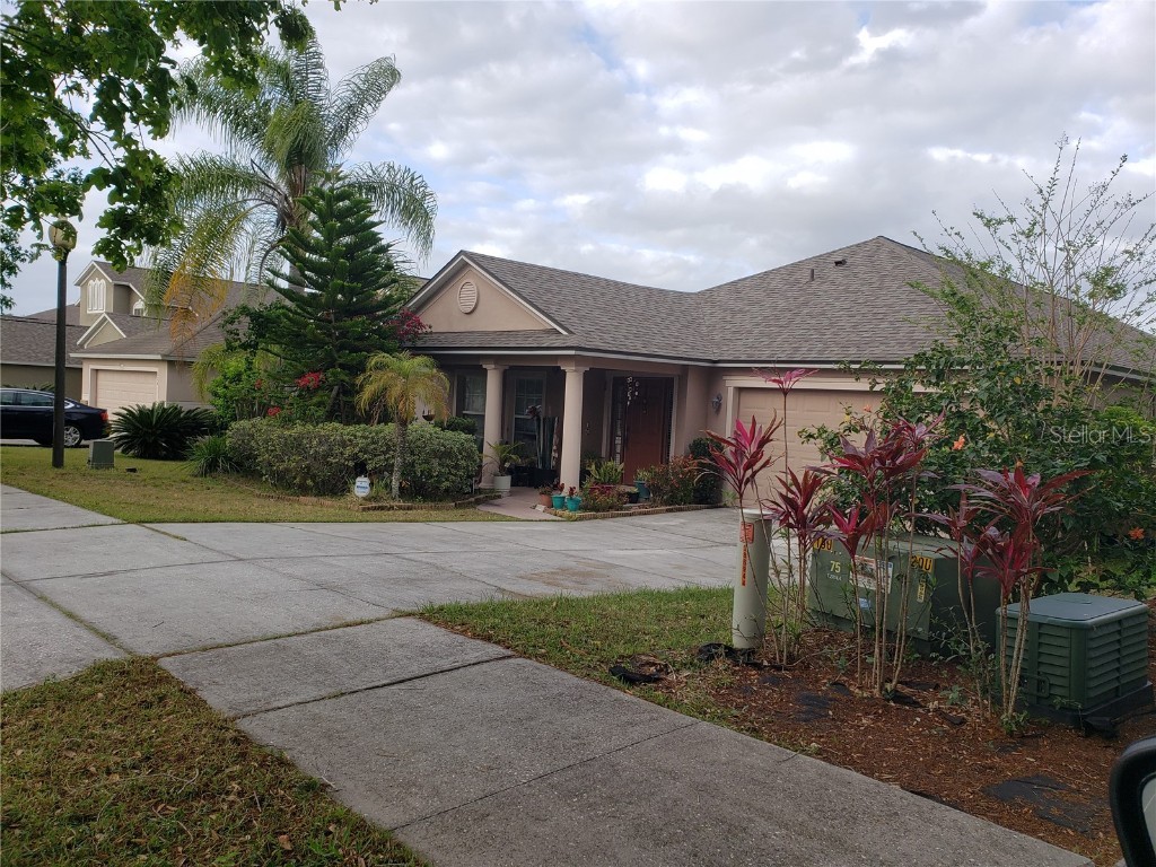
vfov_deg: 53.1
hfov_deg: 67.3
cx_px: 578
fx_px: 868
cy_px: 434
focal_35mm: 26
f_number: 2.4
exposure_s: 1/456
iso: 50
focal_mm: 4.3
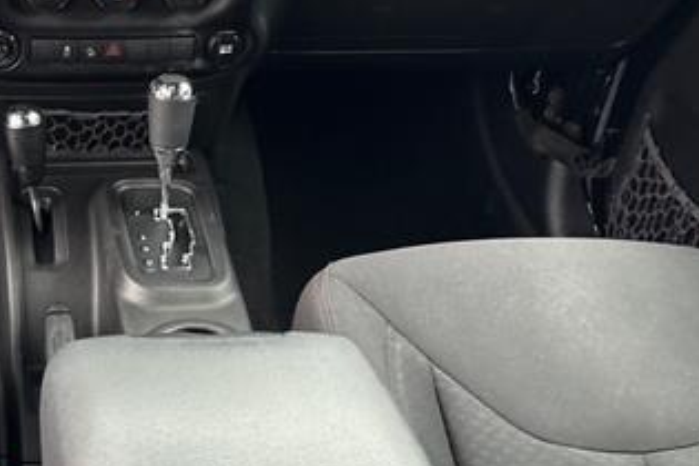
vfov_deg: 24.4
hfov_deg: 34.5
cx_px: 89
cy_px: 124
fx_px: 1068
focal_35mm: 55
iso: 400
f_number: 1.6
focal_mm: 5.96
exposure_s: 1/60
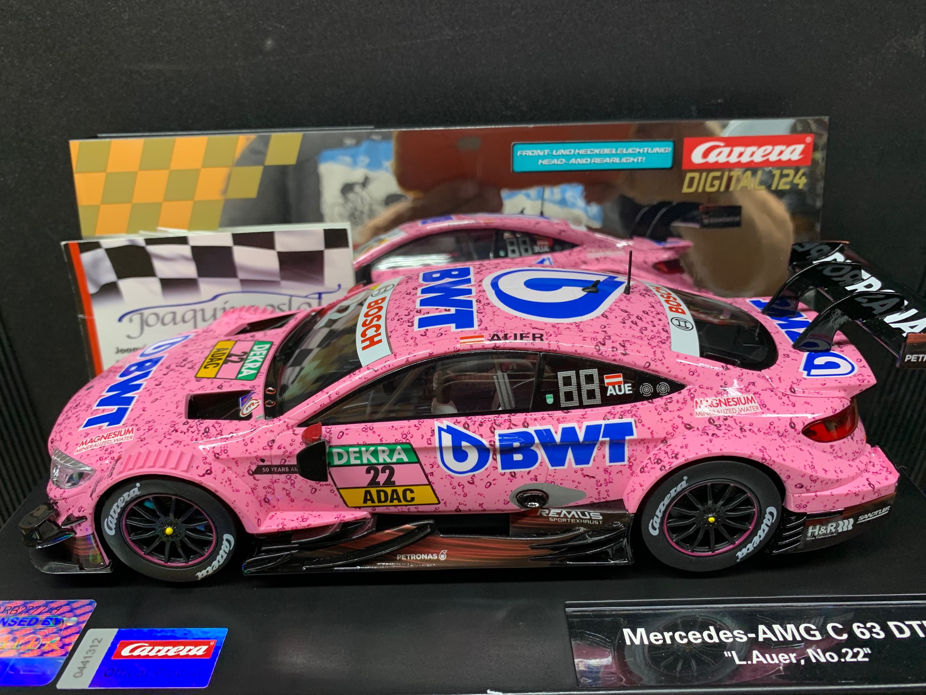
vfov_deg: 53.1
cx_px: 463
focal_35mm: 26
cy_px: 348
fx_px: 696
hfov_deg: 67.3
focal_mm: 4.25
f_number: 1.8
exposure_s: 1/50
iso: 100
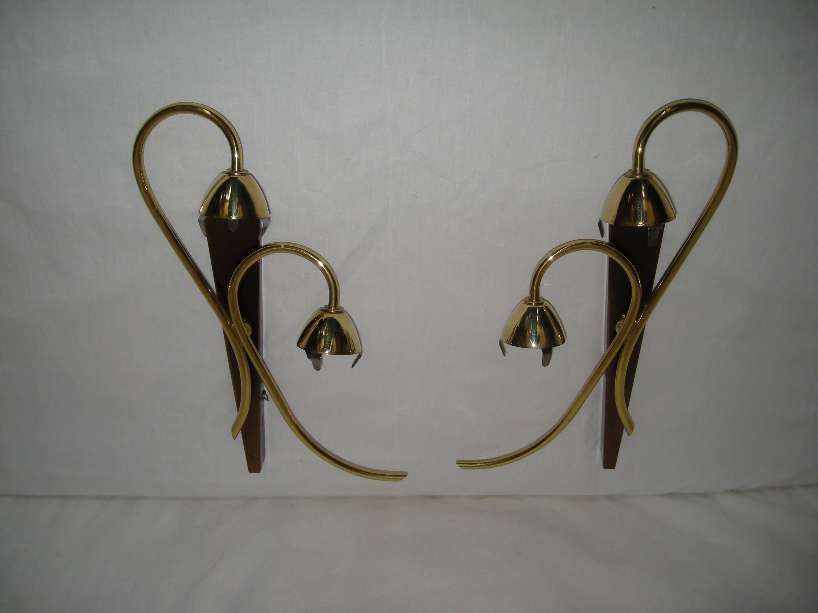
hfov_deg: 52.6
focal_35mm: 35
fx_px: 827
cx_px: 409
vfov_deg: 40.7
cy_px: 306
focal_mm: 5.7
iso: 50
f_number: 2.8
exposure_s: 1/43.5
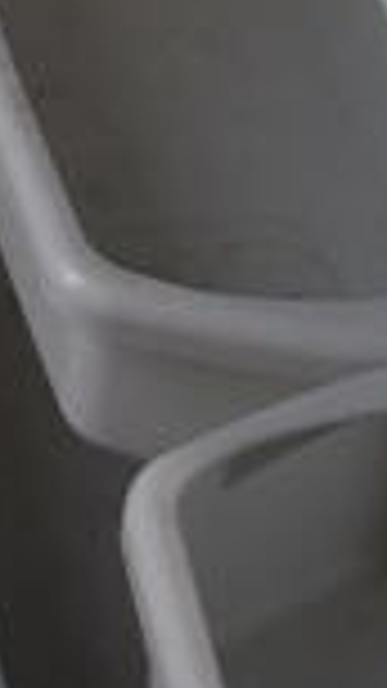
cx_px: -666
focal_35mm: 169
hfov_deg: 6.7
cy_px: -1086
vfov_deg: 10.5
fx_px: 3085
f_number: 3.5
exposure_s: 1/125
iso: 1000
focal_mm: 18
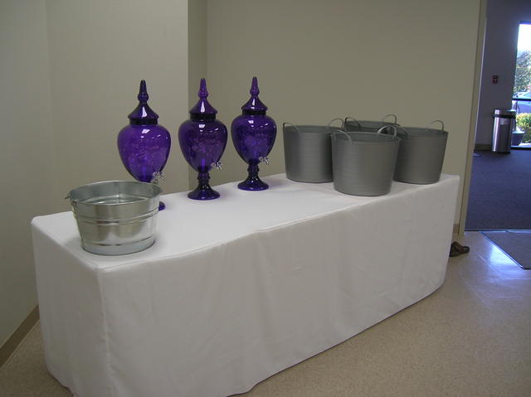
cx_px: 266
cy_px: 198
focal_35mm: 34
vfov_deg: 41.7
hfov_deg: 54.0
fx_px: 521
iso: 50
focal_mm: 5.7
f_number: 2.9
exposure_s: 1/30.6
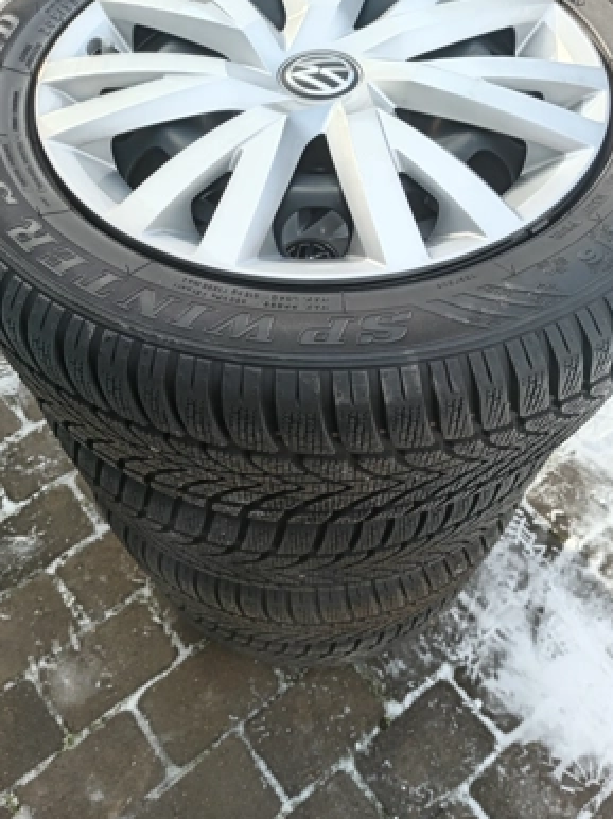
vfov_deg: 63.5
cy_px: 416
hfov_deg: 49.7
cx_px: 301
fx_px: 662
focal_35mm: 28
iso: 103
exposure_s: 1/238
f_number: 1.9
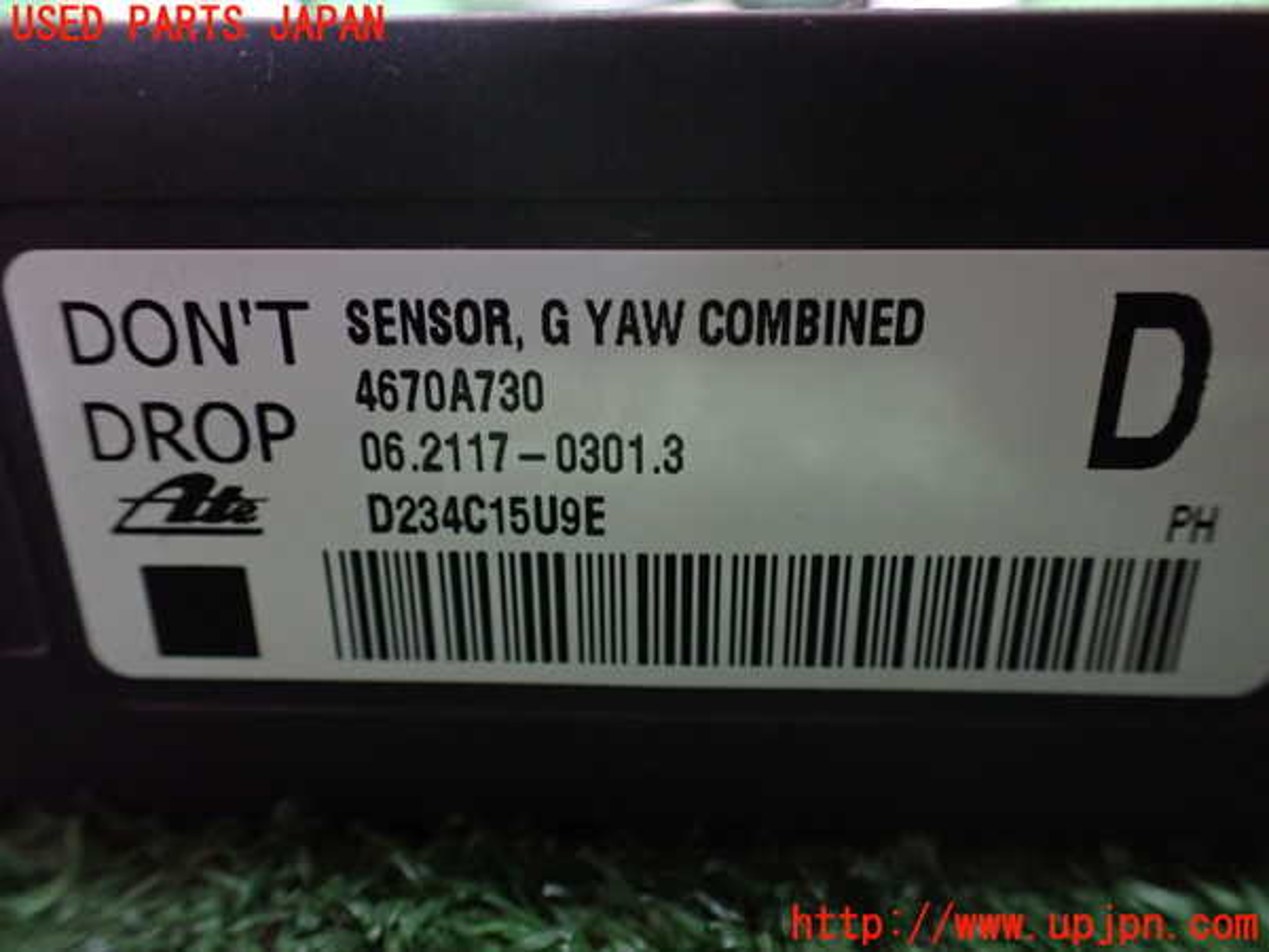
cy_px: 476
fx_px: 1100
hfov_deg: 60.0
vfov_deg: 46.8
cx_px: 634
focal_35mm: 30
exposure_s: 1/30
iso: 800
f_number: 2.3
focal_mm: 5.4
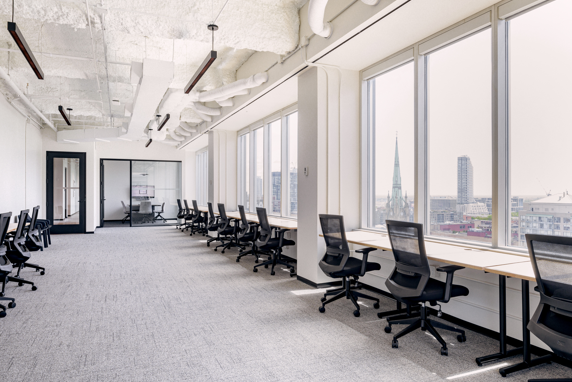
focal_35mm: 25
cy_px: 193
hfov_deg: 71.5
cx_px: 292
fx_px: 397
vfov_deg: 51.3
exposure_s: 1/8
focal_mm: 24
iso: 250
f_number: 16
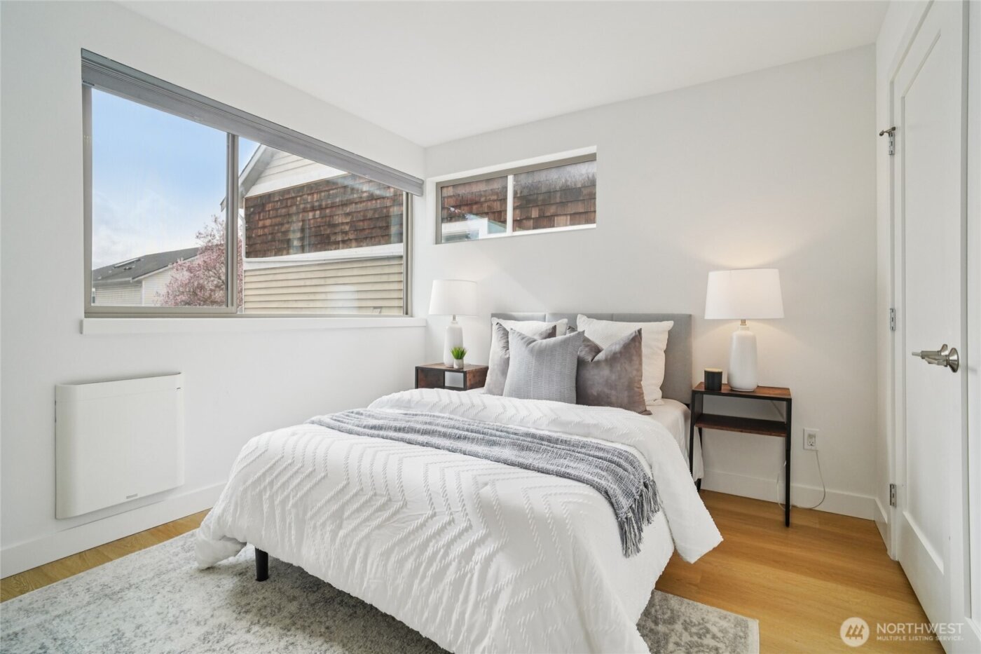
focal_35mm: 16
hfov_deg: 96.7
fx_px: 436
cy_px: 327
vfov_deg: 73.7
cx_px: 490
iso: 1600
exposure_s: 1/320
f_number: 8
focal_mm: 16
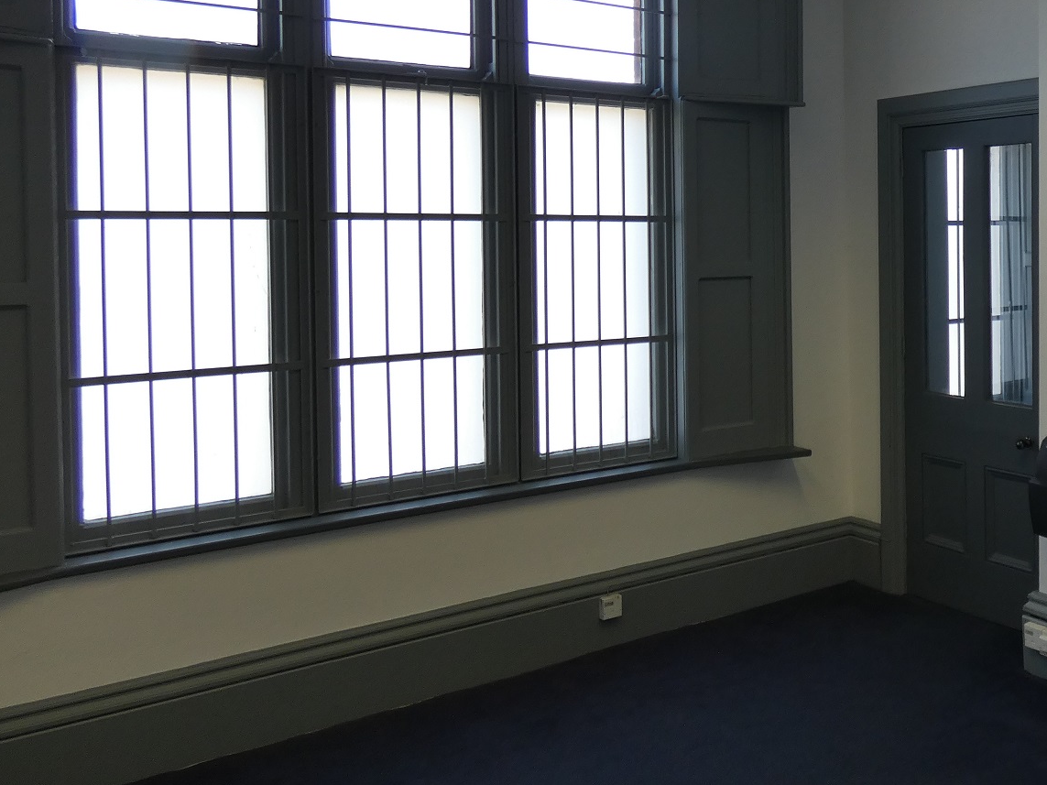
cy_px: 258
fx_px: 1059
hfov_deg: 49.1
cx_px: 863
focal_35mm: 35
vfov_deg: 40.2
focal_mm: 3.6
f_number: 2.8
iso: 80
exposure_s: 1/125
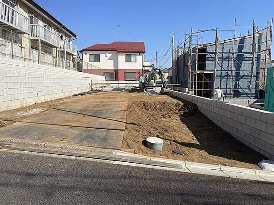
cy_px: 102
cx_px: 137
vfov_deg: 53.1
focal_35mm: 26
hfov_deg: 67.3
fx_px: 206
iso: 32
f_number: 1.6
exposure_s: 1/3861
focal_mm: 4.2
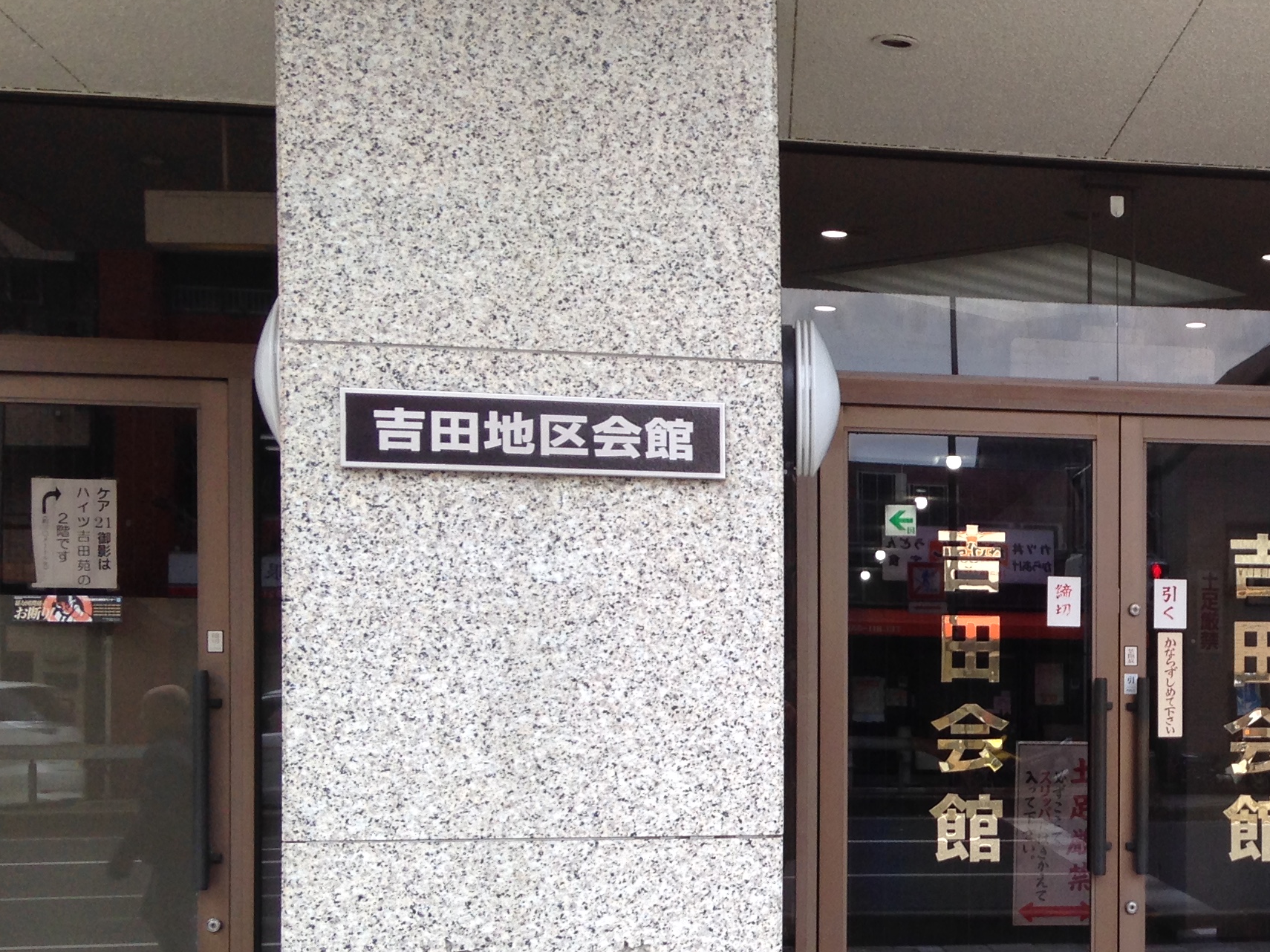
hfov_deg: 29.1
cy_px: 723
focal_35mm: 63
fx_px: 2311
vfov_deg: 23.0
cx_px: 1208
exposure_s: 1/120
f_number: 2.4
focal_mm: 4.12
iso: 50
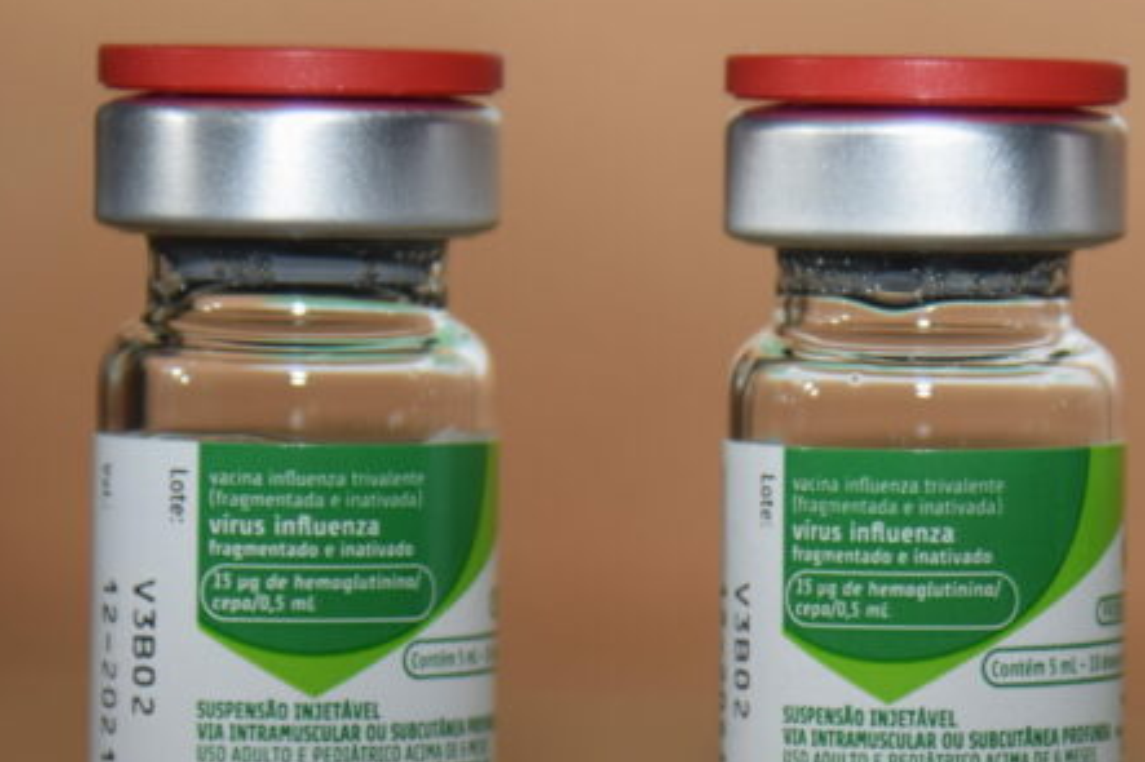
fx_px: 10332
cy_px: 505
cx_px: 925
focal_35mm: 325
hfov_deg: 6.3
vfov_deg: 4.2
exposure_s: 1/60
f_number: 4
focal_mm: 120
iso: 110
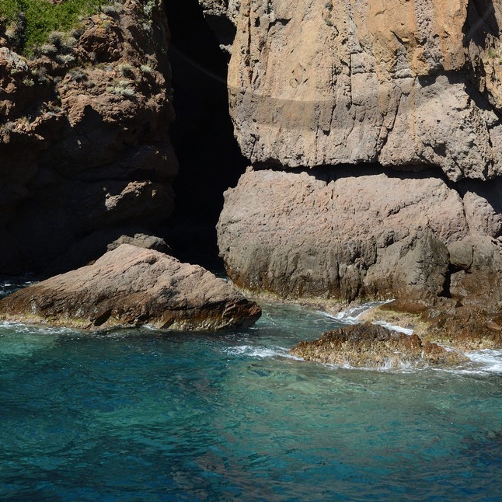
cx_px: 312
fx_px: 1001
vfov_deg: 25.1
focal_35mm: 61
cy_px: -113
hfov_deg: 28.1
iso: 400
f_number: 7.1
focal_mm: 29
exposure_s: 1/800
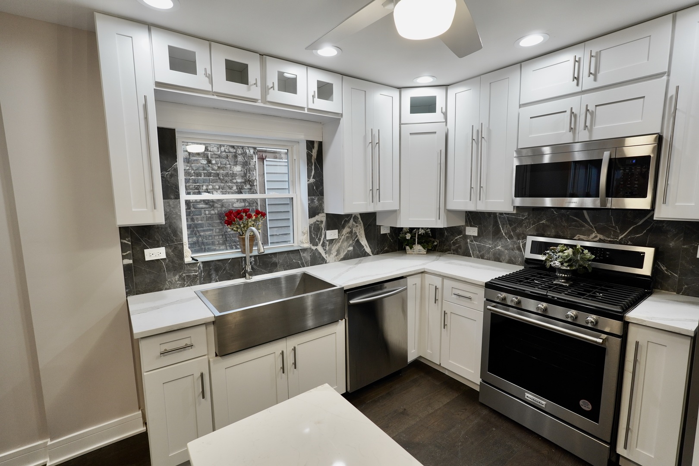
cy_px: 233
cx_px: 350
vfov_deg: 72.1
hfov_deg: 95.0
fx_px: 320
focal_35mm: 16
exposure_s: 1/60
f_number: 4
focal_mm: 11
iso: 320
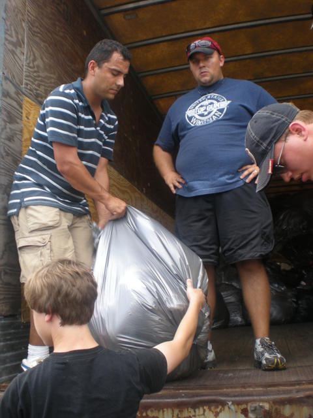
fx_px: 458
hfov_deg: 37.7
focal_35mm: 38
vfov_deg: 49.0
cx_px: 156
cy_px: 209
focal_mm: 6.3
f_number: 3.1
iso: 64
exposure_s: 1/143
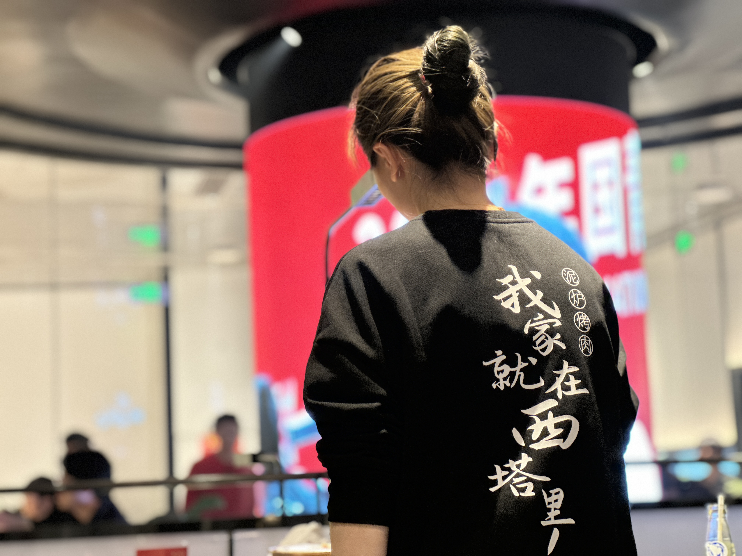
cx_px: 371
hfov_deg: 25.3
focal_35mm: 77
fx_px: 1651
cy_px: 278
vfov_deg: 19.1
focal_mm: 9
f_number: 2.8
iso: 400
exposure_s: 1/30
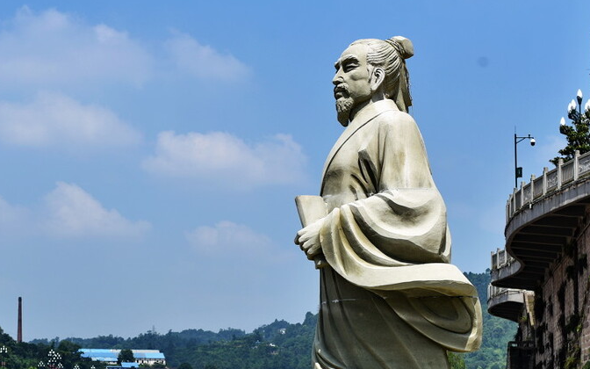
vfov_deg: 14.2
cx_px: 280
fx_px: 1463
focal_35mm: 91
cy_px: 320
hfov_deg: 22.8
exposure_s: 1/200
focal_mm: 50
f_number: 8
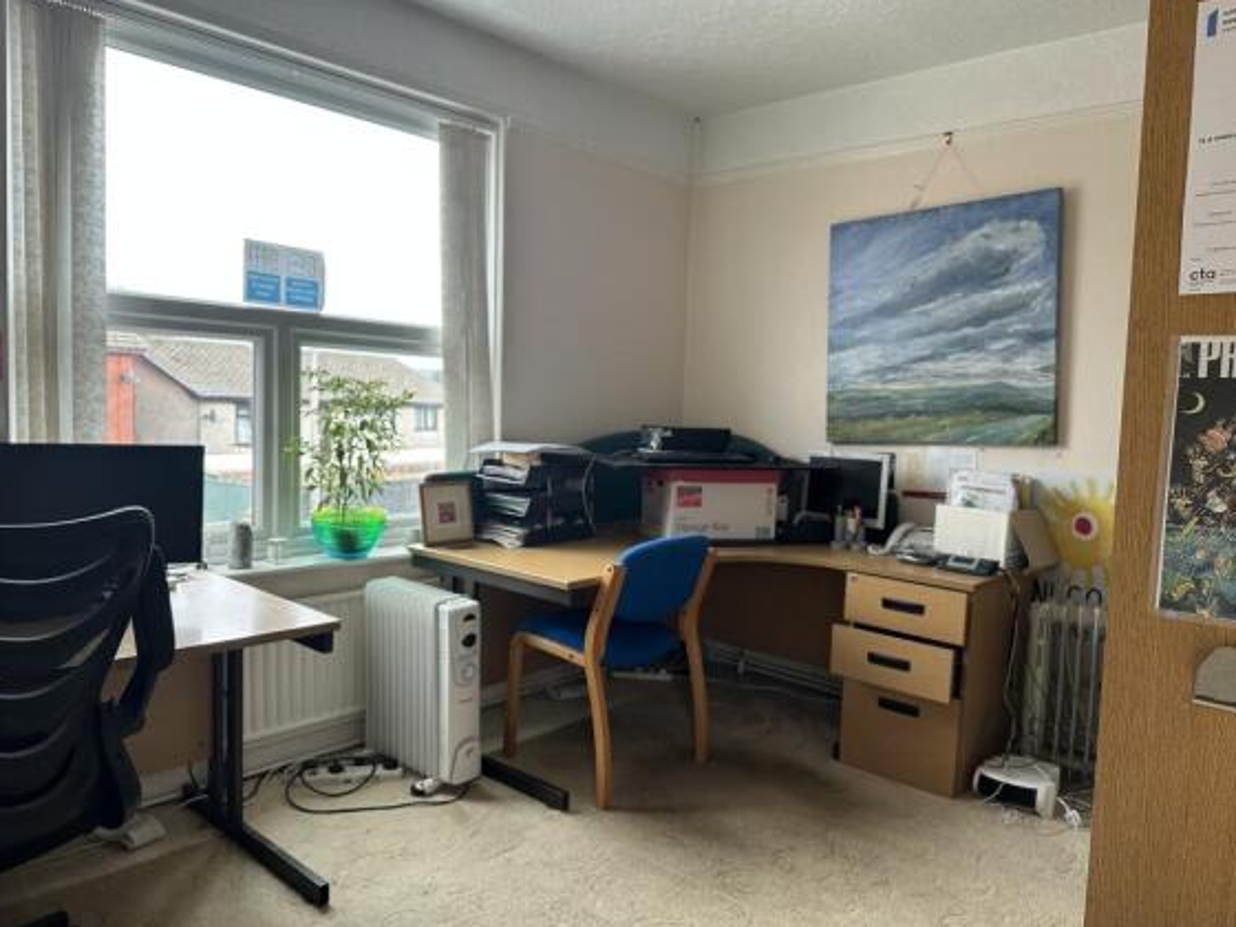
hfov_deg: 69.4
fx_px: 893
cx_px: 621
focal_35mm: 25
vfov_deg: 54.9
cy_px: 476
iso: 160
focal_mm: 6.86
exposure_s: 1/121
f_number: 1.78
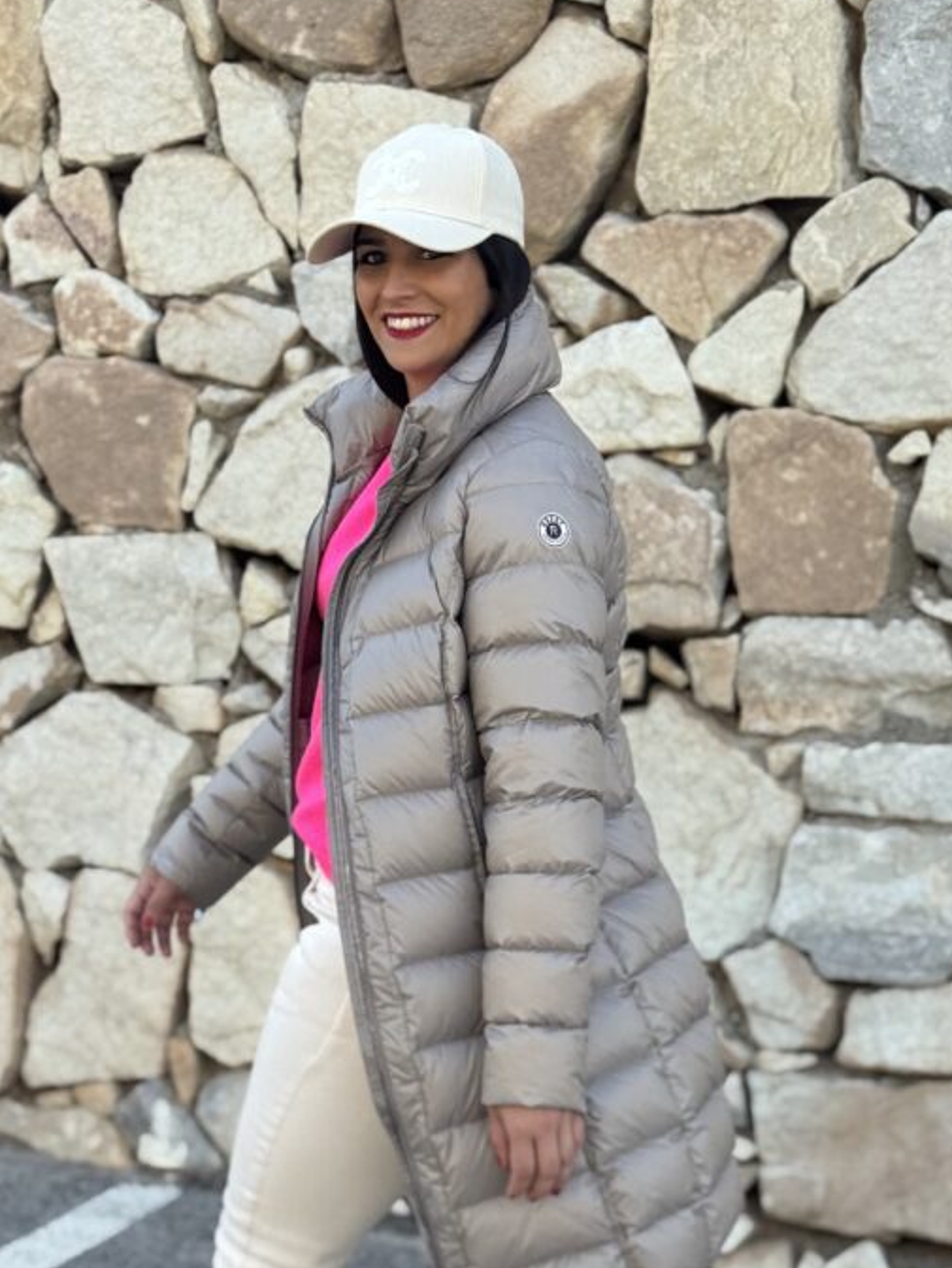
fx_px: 2676
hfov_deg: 20.2
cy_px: 938
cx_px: 468
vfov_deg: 26.4
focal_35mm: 73
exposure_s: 1/1076
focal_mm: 6.76
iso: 64
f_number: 1.78
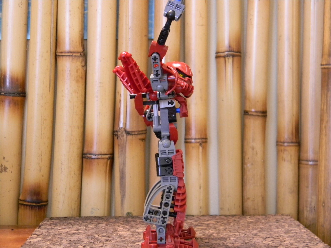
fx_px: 641
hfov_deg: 29.0
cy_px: 124
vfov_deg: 21.9
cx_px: 166
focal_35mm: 67
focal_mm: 12.2
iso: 400
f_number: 4.3
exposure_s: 1/2.1
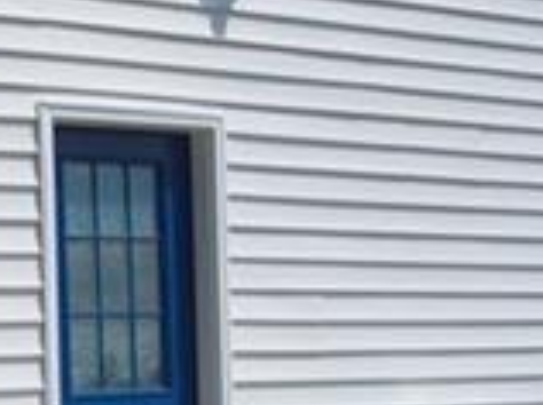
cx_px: -158
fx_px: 2349
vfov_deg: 9.8
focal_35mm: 150
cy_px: 396
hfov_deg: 12.8
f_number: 14
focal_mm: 24
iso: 800
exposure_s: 1/800
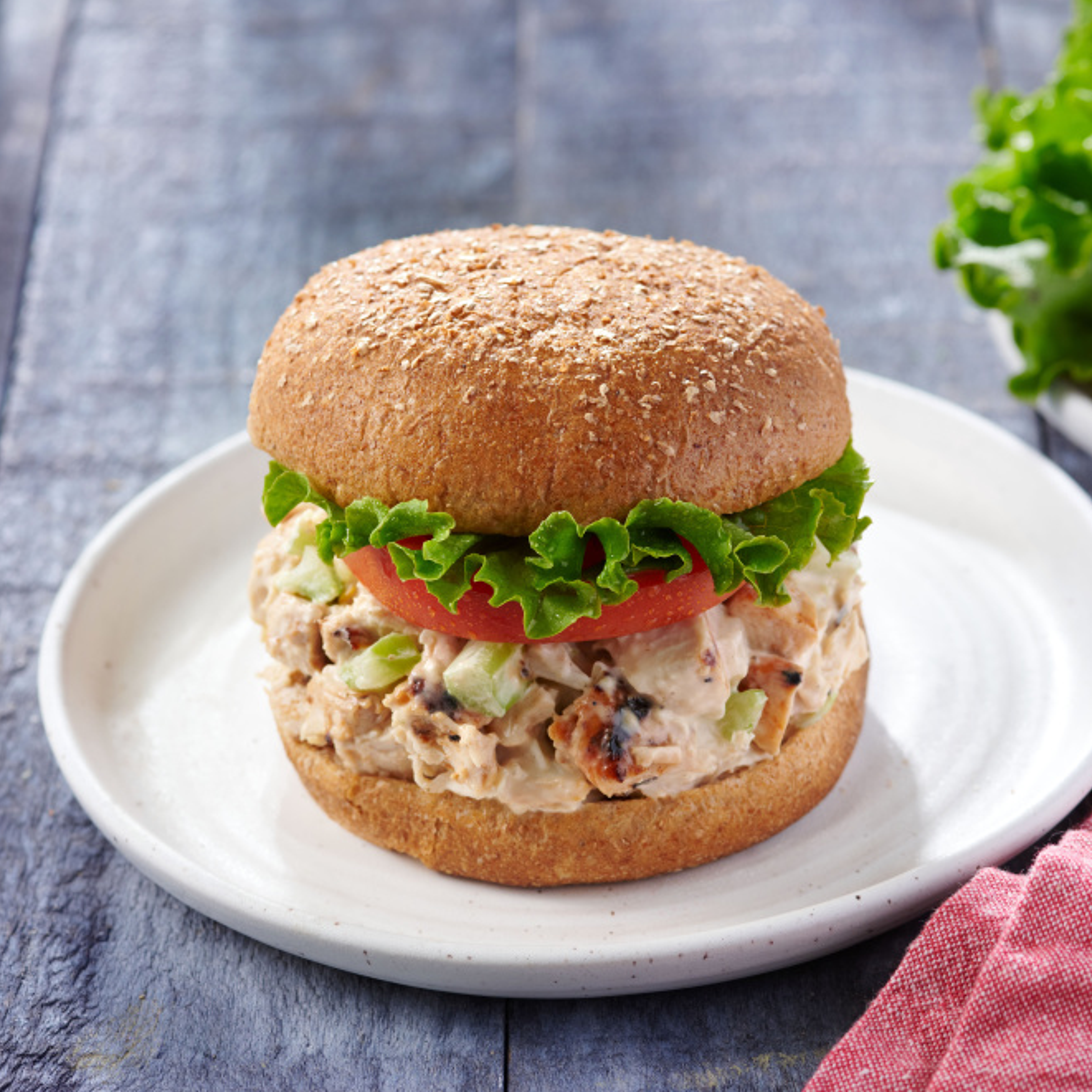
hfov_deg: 12.9
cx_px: 542
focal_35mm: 135
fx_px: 4818
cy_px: 548
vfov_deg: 12.9
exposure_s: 1/200
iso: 400
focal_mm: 105
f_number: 10
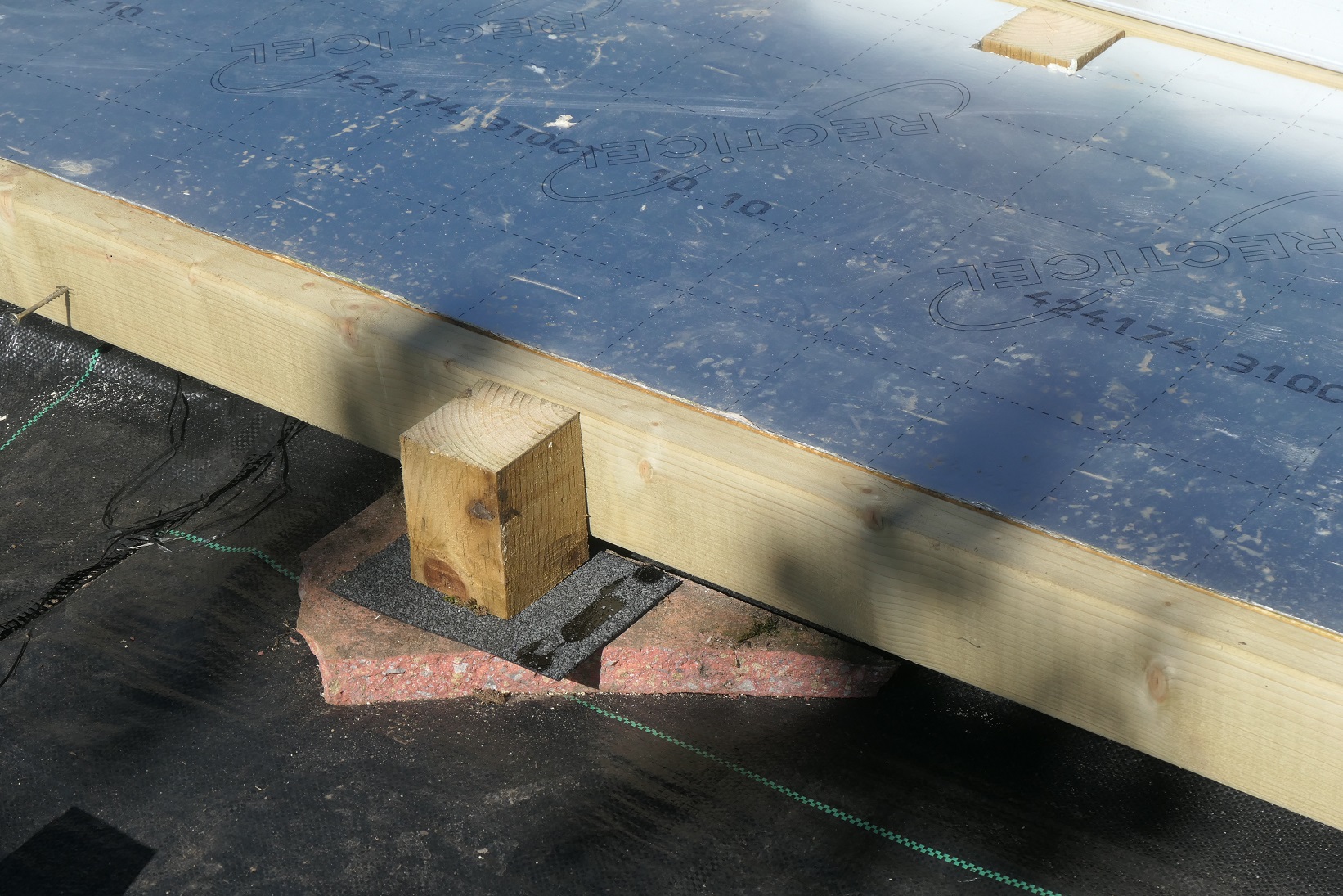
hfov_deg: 23.9
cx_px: 672
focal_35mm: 85
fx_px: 3171
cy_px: 448
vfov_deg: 16.1
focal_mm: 31.1
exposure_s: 1/800
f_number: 6.3
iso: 200
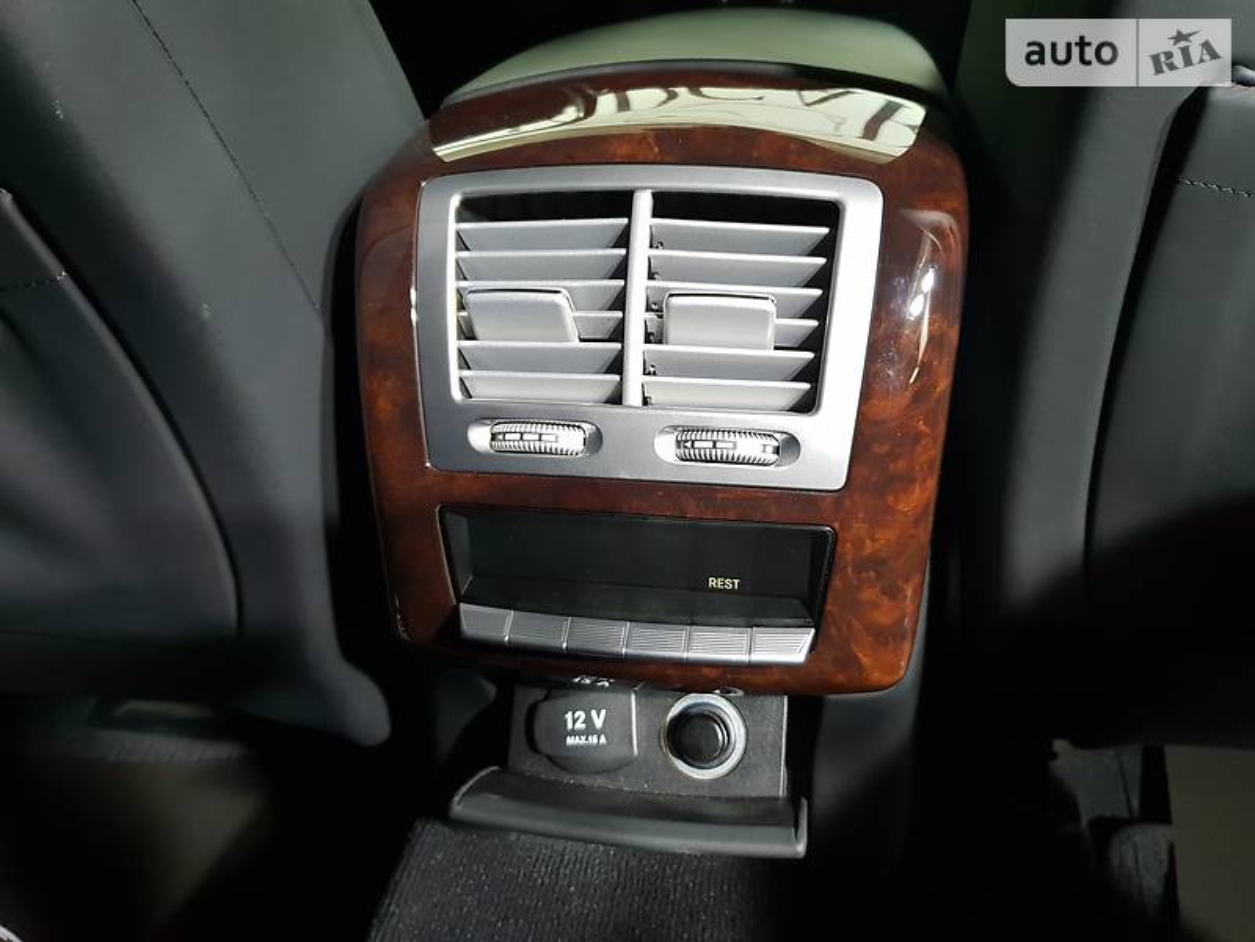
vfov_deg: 53.1
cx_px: 628
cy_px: 471
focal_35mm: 26
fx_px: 943
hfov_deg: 67.3
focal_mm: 4.3
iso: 320
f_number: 1.5
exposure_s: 1/25
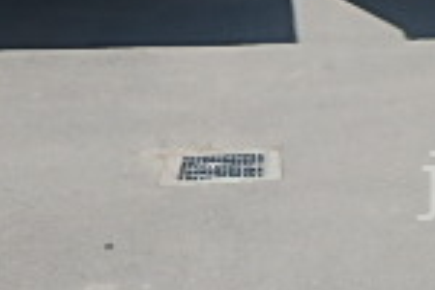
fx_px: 1124
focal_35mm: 93
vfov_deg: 14.7
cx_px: 615
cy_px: 186
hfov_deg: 19.6
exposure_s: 1/640
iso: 125
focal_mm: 3.7
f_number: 3.5
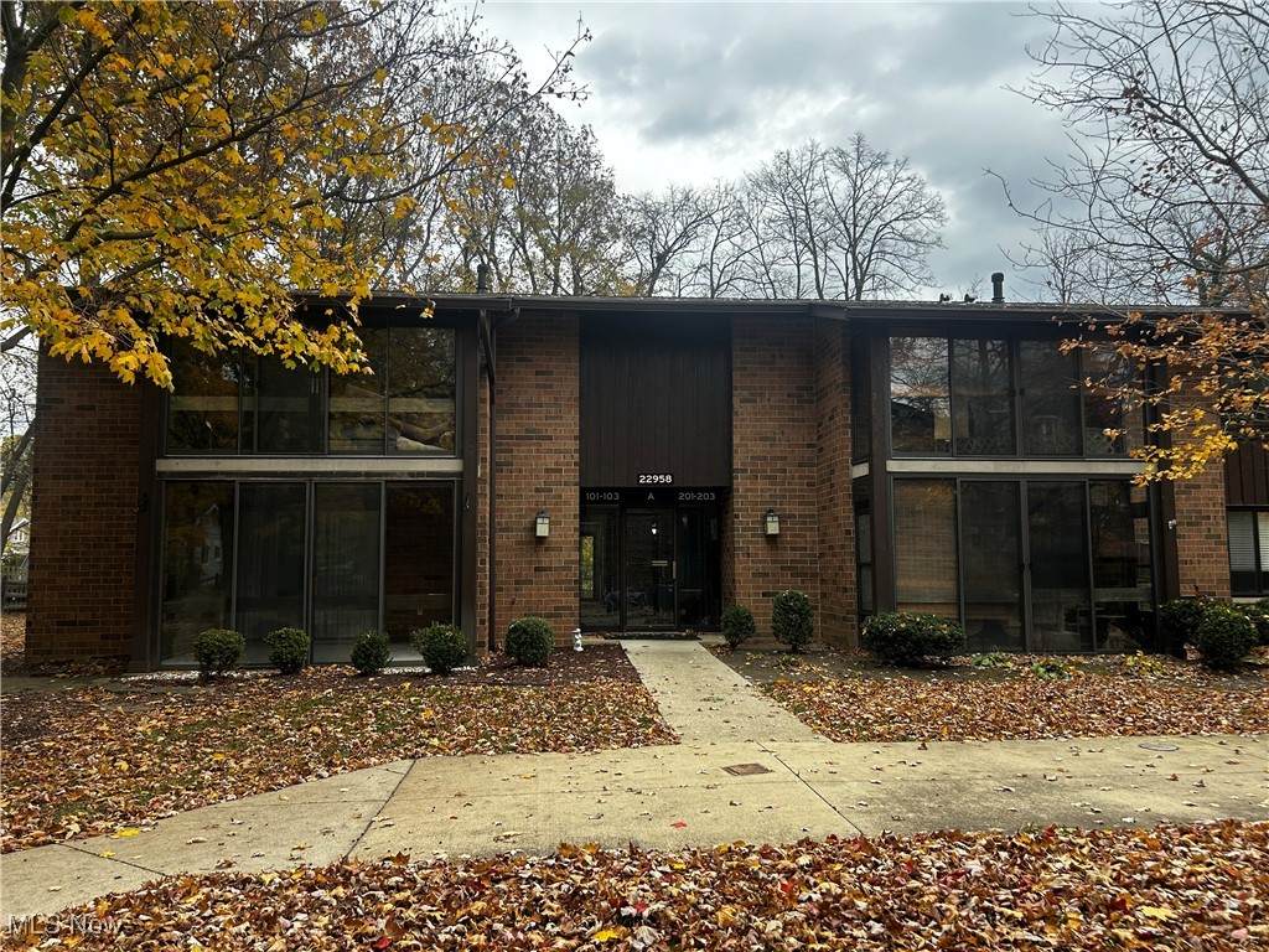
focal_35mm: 26
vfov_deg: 53.1
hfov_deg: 67.3
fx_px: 953
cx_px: 634
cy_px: 476
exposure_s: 1/558
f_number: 1.5
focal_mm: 5.7
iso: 50
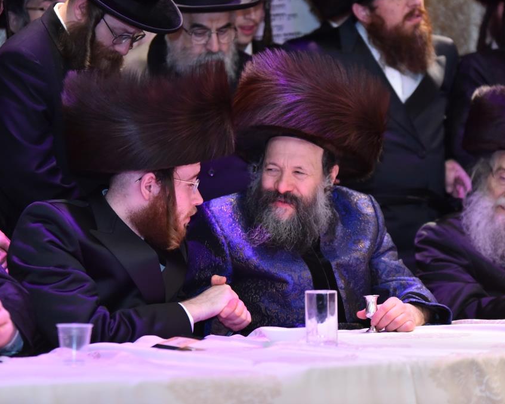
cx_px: 244
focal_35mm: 159
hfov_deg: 12.1
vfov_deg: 9.7
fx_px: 2377
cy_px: 201
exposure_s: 1/160
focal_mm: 140
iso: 2000
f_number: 2.8
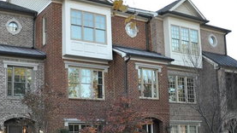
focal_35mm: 49
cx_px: 76
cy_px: 105
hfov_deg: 41.5
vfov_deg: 24.1
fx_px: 308
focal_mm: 18
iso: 1600
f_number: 3.5
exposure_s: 1/1250
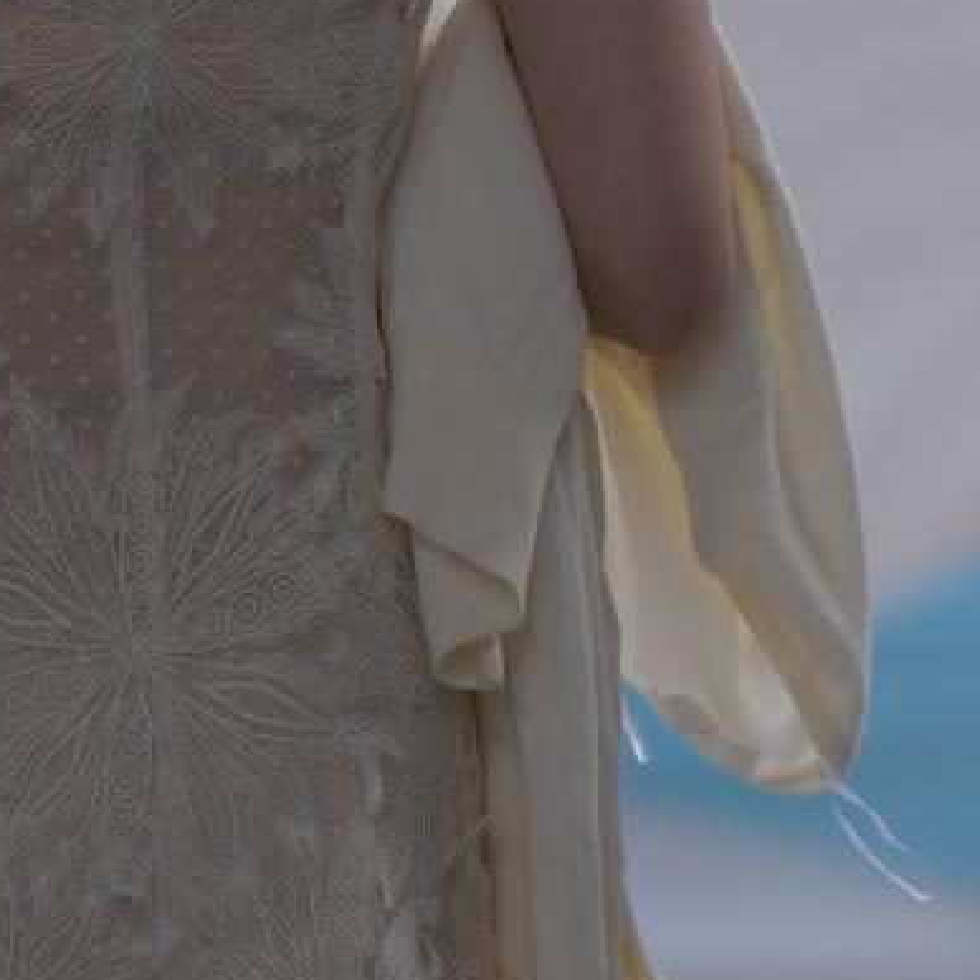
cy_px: 689
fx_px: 34816
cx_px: 34
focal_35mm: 1087
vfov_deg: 1.6
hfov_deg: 1.6
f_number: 3.5
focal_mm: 200
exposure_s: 1/800
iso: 140
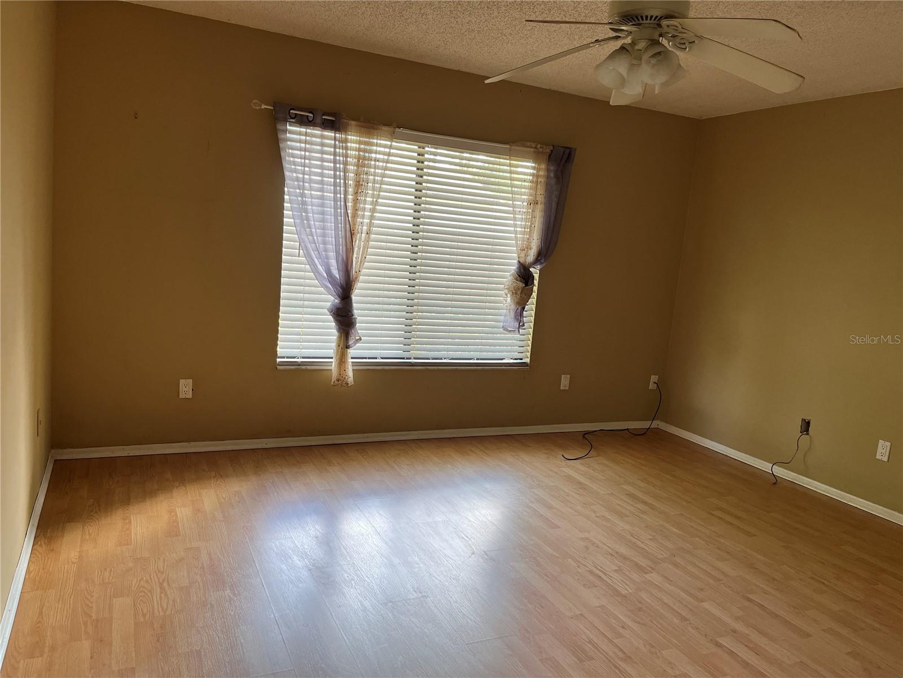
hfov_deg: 67.3
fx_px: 678
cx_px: 452
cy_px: 339
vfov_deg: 53.1
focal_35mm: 26
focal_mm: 5.1
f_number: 1.6
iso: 125
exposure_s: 1/120
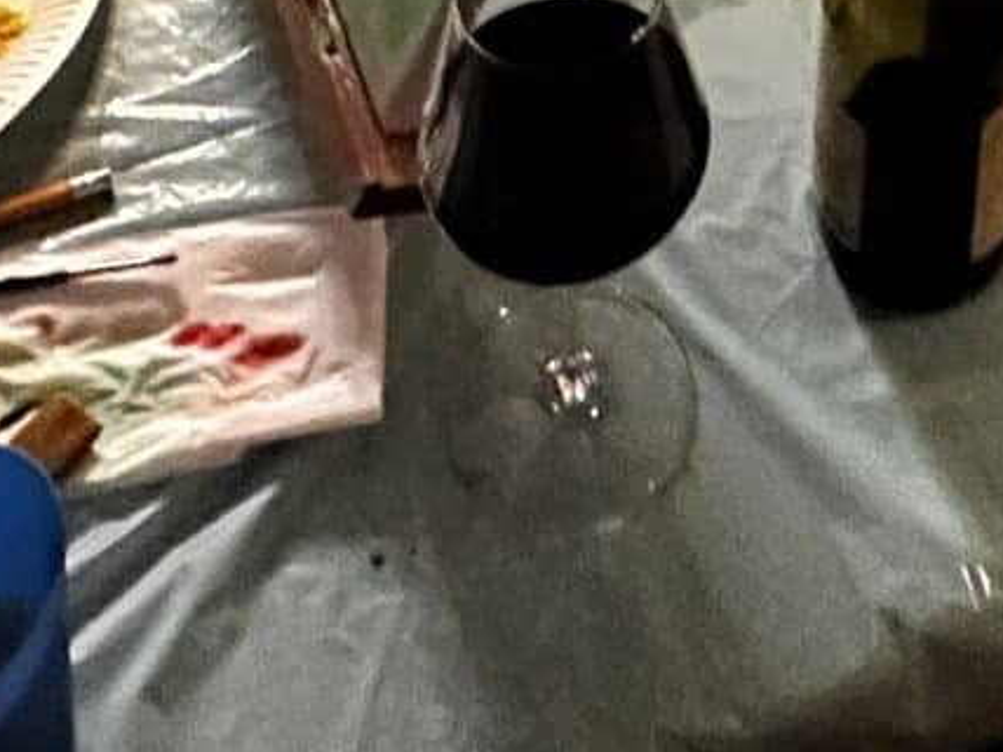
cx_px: 874
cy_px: -1140
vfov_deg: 12.8
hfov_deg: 22.8
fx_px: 2433
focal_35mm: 84
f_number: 2.2
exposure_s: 1/55
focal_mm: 2.22
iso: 1250
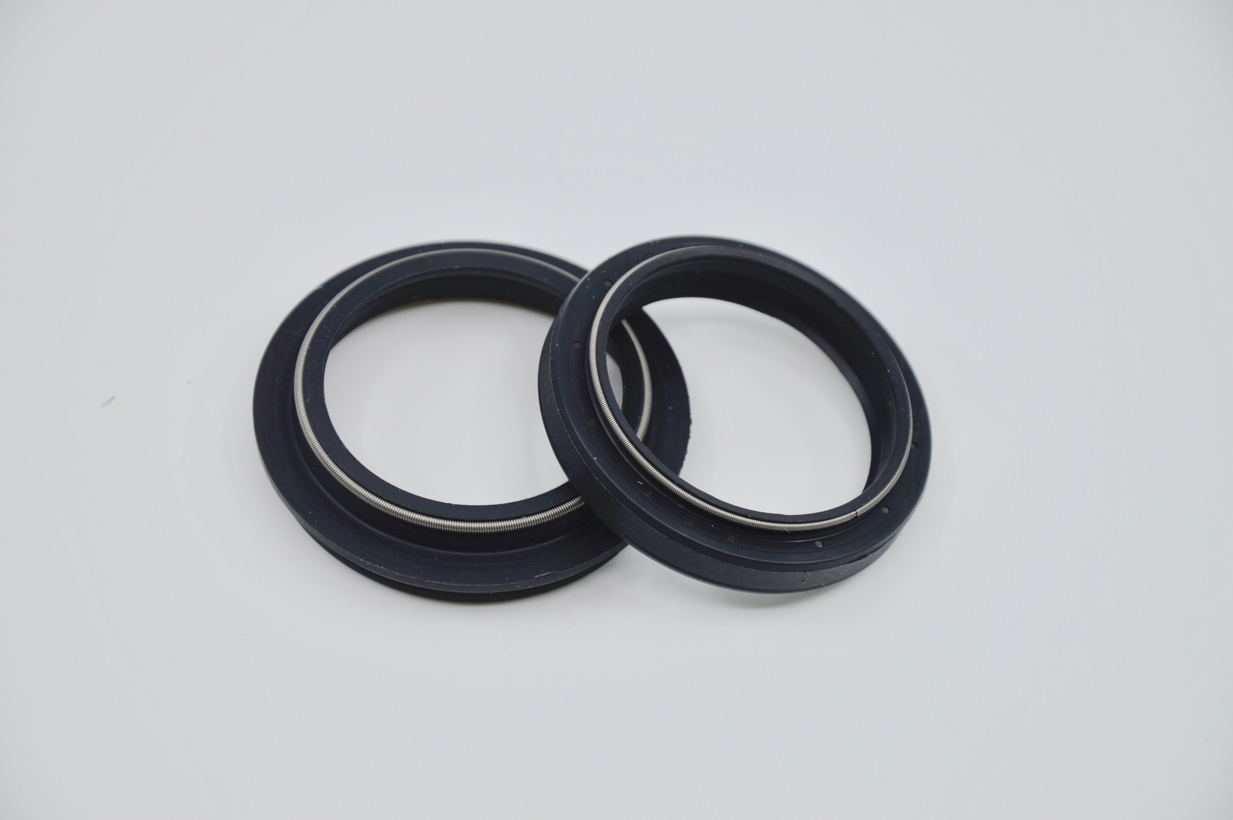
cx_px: 616
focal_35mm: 158
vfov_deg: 8.7
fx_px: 5390
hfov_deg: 13.1
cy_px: 410
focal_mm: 105
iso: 100
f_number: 6.3
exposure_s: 1/160
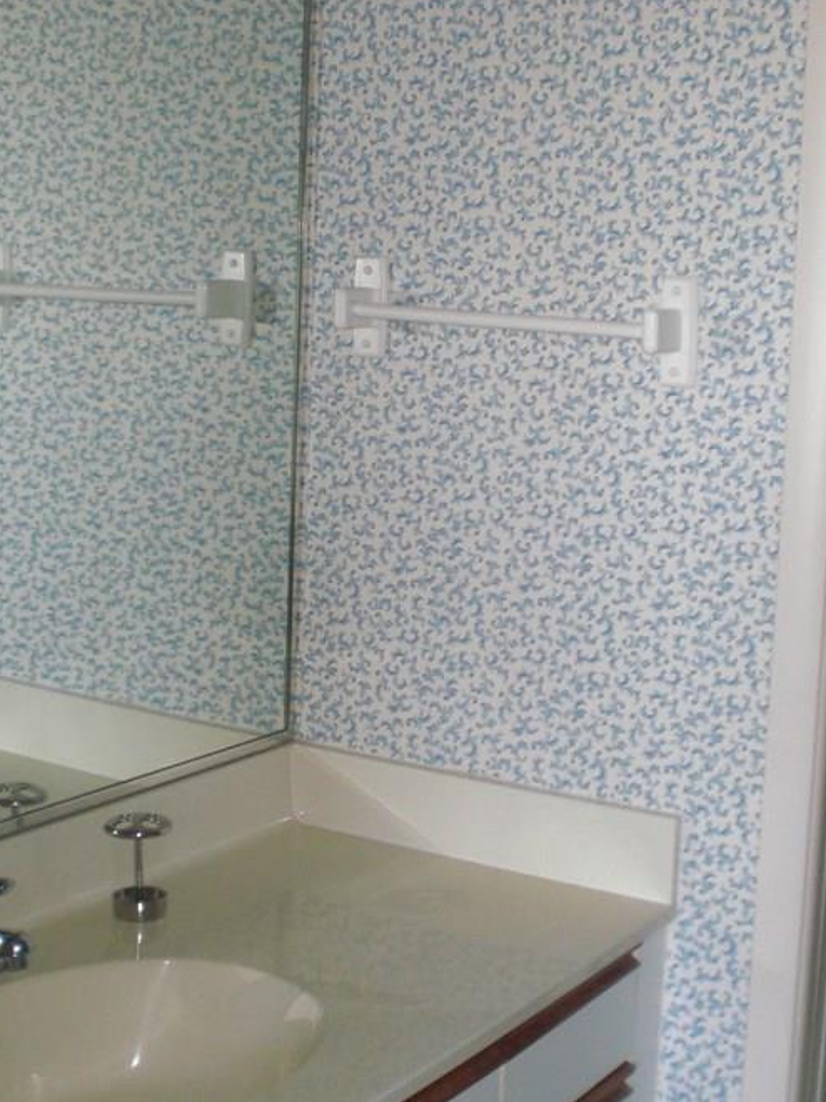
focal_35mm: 59
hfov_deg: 24.8
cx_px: 497
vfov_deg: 32.7
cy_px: 556
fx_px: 1877
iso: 200
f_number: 3.1
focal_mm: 6.3
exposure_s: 1/60
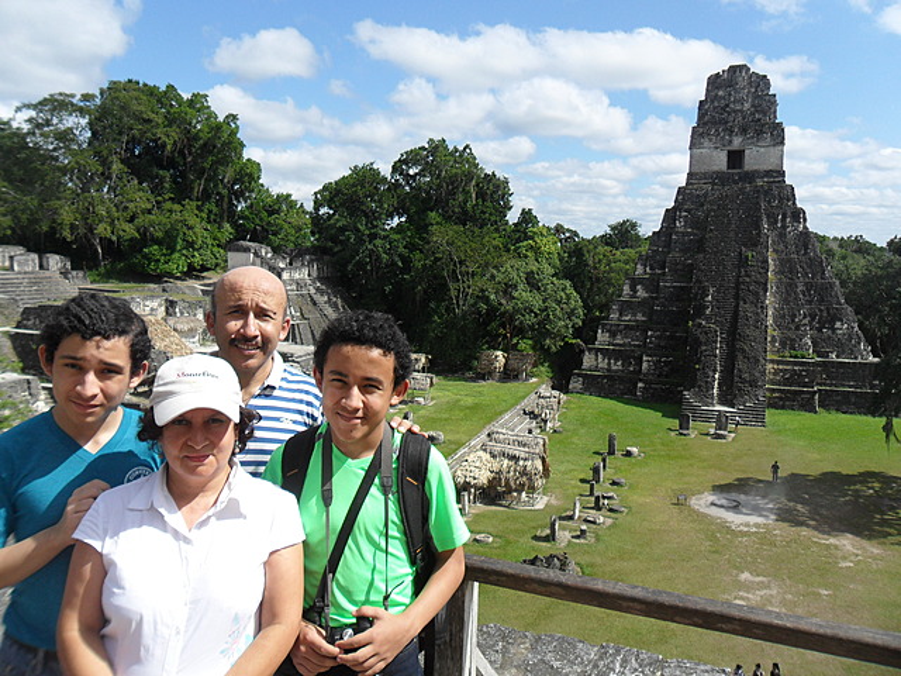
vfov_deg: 51.4
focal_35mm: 27
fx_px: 703
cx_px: 450
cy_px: 338
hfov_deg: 65.3
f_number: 3.5
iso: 80
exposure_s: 1/750
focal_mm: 4.9
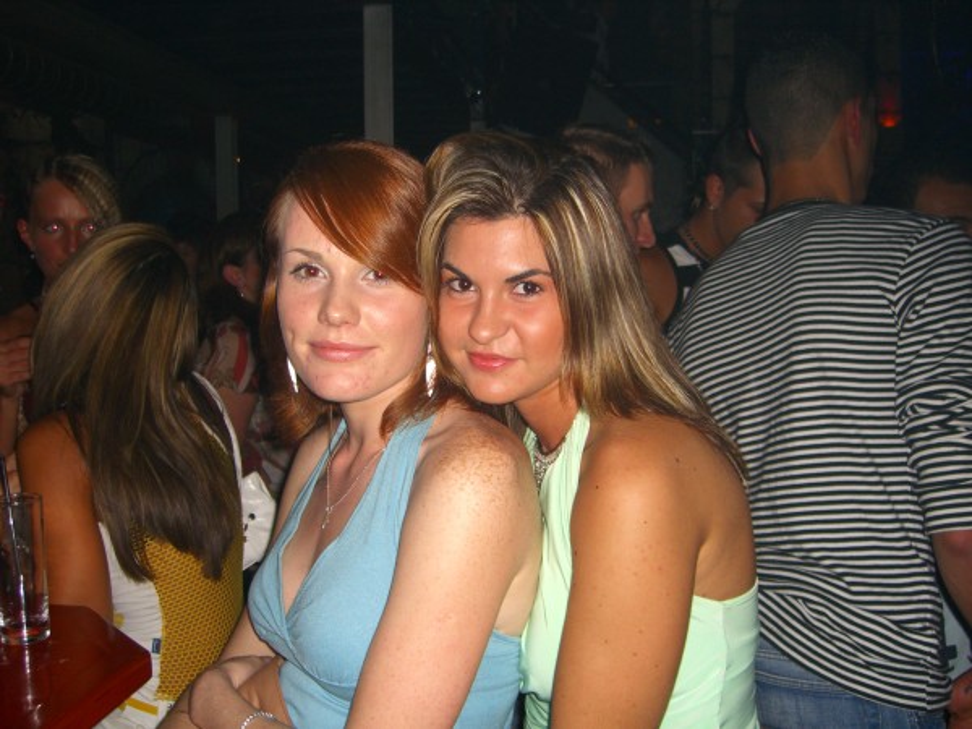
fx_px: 1067
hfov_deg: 49.0
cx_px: 486
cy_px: 364
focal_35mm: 38
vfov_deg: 37.7
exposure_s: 1/60
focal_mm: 7.9
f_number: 2.8
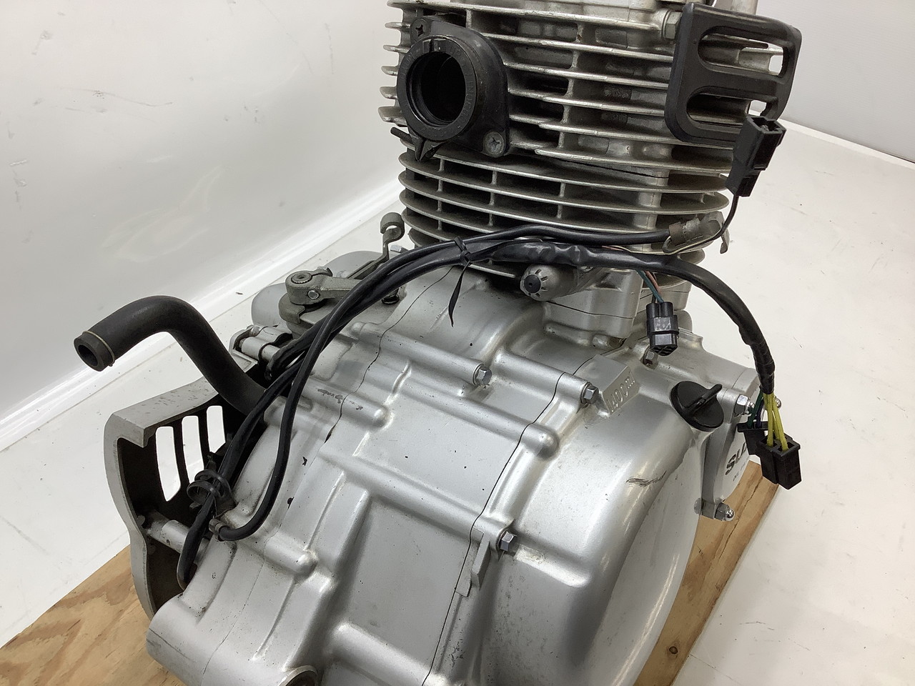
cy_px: 343
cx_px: 458
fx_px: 819
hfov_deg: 58.4
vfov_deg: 45.4
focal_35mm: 31
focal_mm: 3.3
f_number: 2.4
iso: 50
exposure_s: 1/120
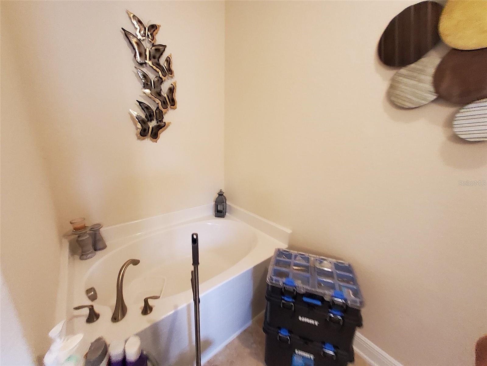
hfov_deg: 106.2
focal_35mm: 13
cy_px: 183
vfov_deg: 89.9
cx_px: 244
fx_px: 183
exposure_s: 1/30
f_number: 2.2
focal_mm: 1.13
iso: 500
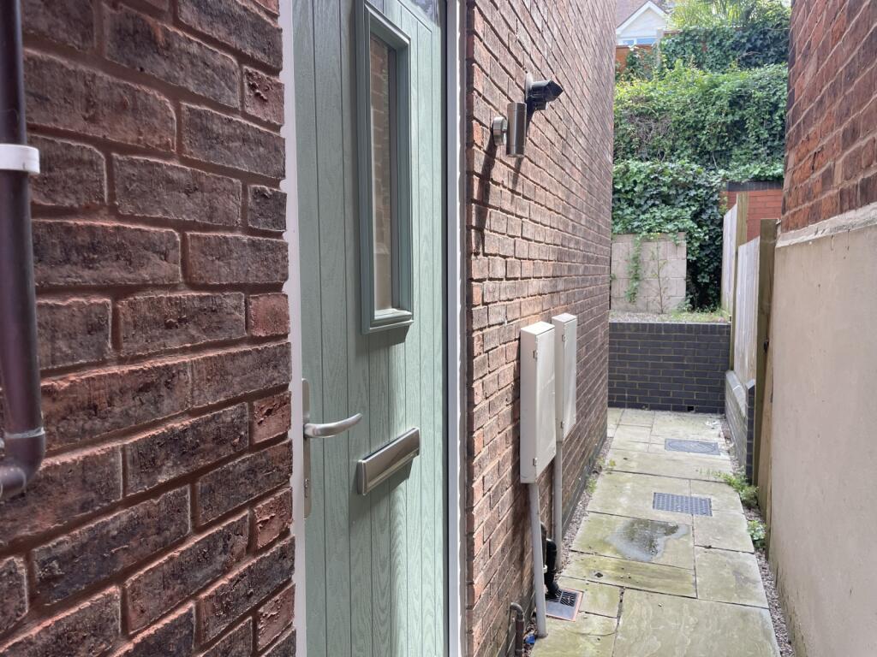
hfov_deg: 67.3
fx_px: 659
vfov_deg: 53.1
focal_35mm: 26
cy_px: 328
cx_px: 438
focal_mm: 4.2
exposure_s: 1/219
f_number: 1.6
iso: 32
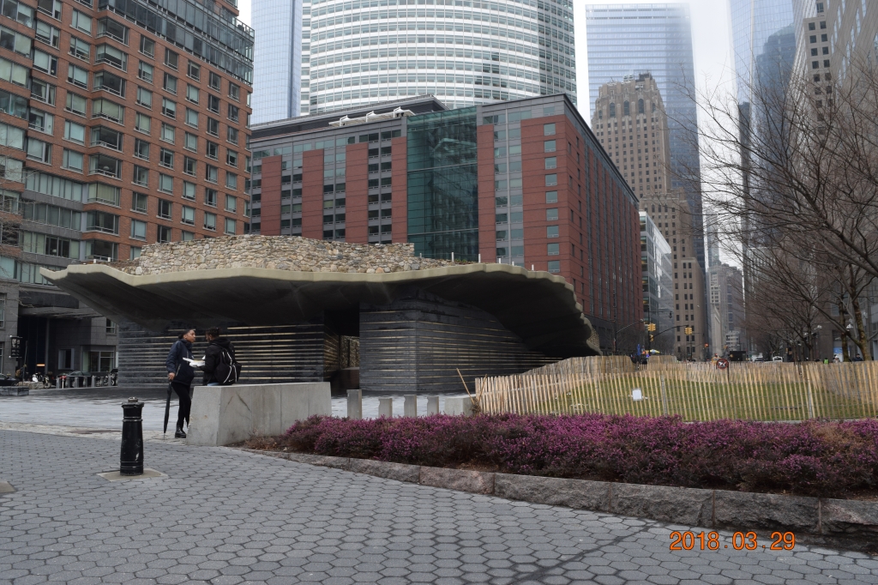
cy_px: 292
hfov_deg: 61.9
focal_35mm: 30
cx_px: 439
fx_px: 731
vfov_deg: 43.6
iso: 400
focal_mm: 20
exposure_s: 1/250
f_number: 8
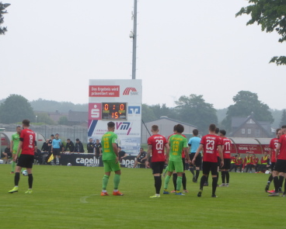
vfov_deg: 8.1
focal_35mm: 191
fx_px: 1618
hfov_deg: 10.1
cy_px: 128
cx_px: 136
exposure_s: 1/80
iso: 160
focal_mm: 28.7
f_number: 5.5
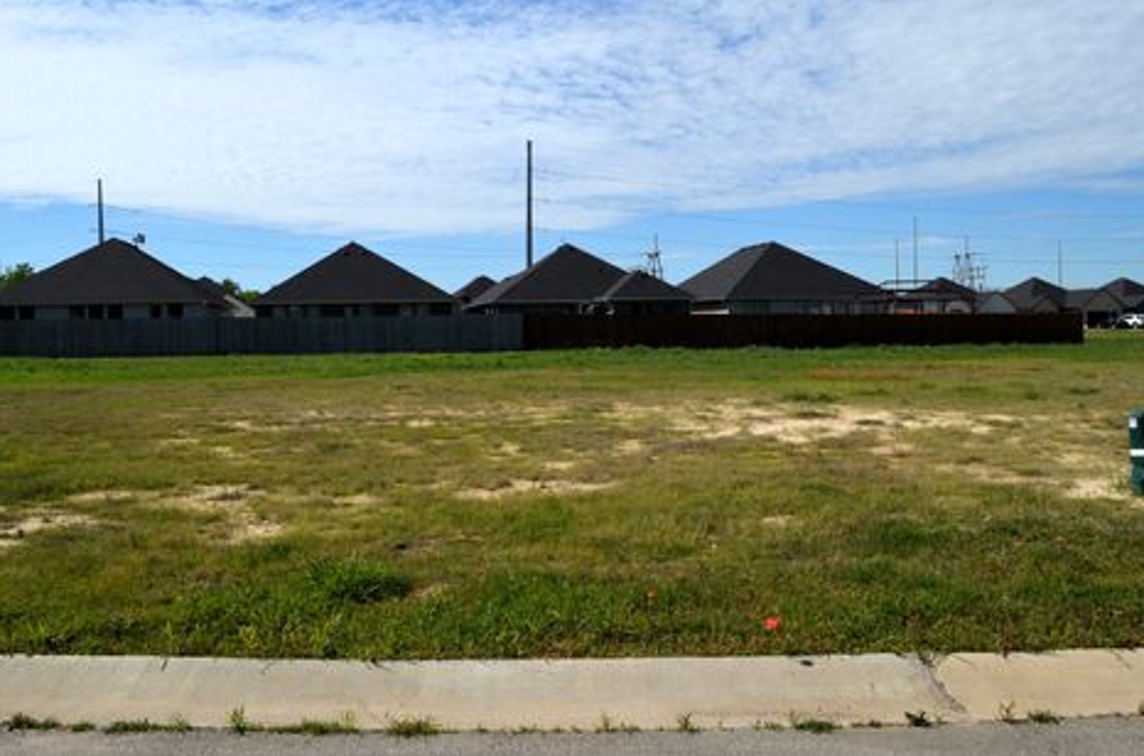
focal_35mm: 29
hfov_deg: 63.8
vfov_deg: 44.7
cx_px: 565
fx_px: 919
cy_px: 352
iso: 100
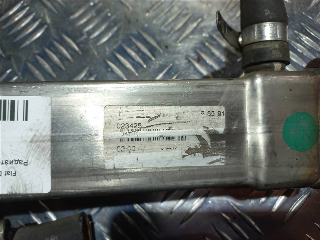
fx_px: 231
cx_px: 160
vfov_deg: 54.9
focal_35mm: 25
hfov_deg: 69.4
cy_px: 120
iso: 64
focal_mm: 4.6
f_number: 1.8
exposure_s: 1/50
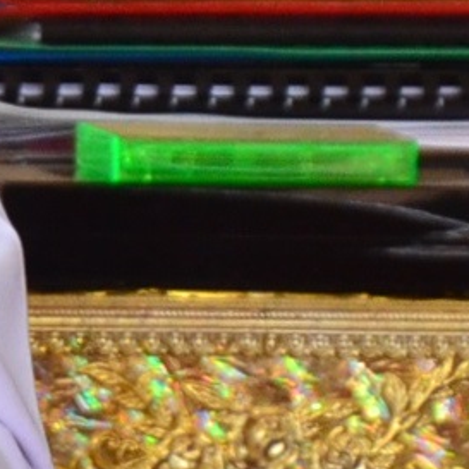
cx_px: -737
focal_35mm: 666
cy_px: -350
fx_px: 10209
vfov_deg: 2.6
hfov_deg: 2.6
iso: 1000
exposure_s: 1/80
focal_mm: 58
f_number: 6.3
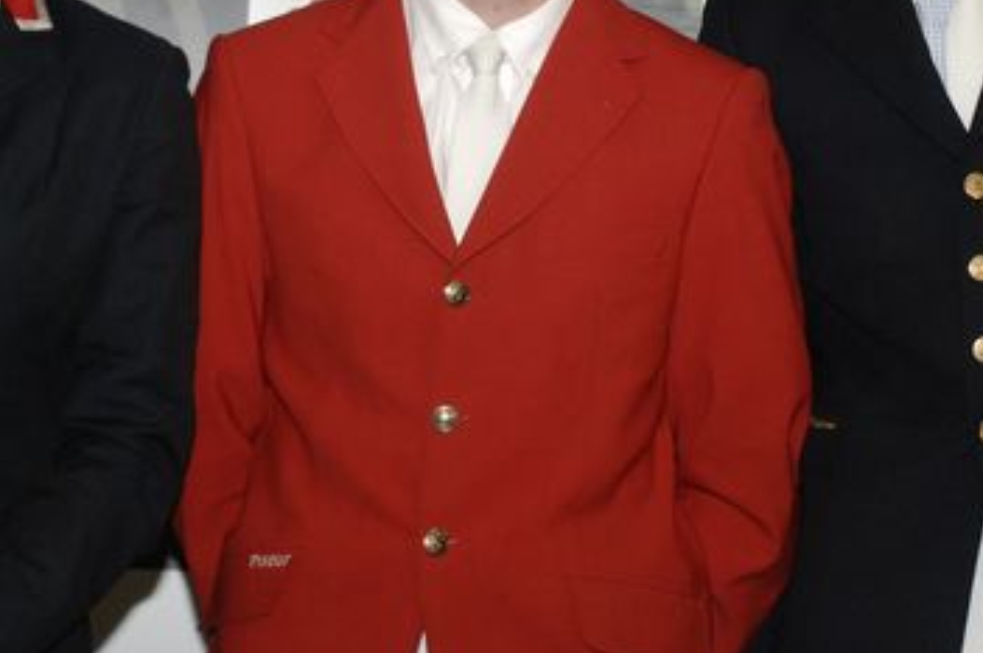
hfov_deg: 17.8
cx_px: 515
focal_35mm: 115
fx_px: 3136
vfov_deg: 11.8
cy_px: 69
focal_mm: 42
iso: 640
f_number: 5.6
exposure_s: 1/125
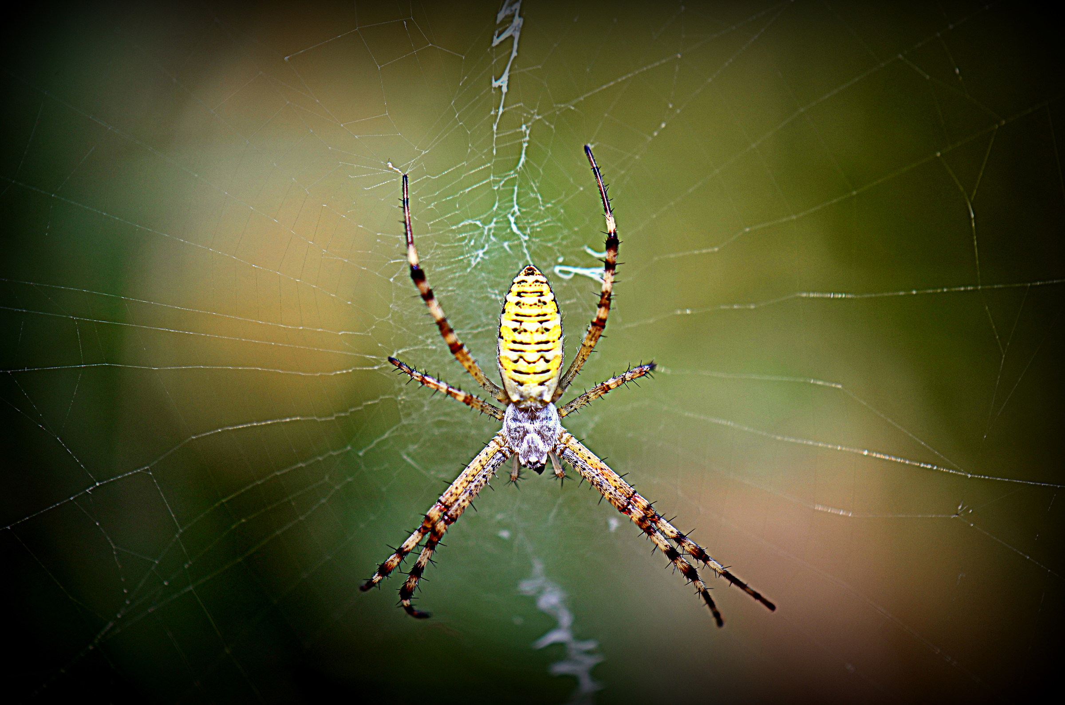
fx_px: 3764
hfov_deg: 16.1
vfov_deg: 10.7
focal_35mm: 128
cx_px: 532
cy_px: 352
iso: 100
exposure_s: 1/1000
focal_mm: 85
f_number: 4
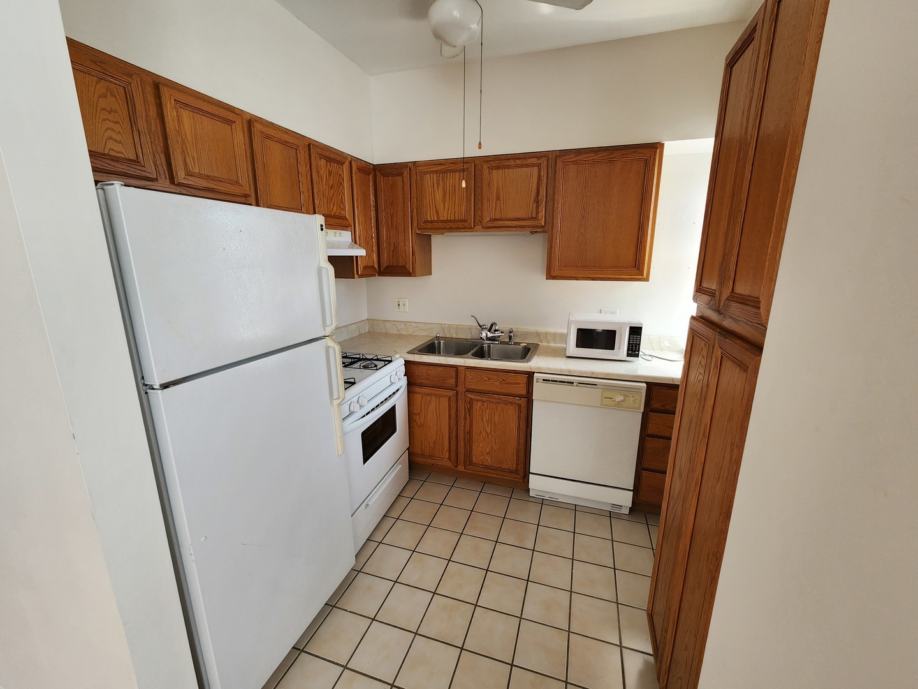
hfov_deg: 106.2
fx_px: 345
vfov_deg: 89.9
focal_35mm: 13
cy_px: 344
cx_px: 459
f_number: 2.2
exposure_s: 1/120
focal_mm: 2.2
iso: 100
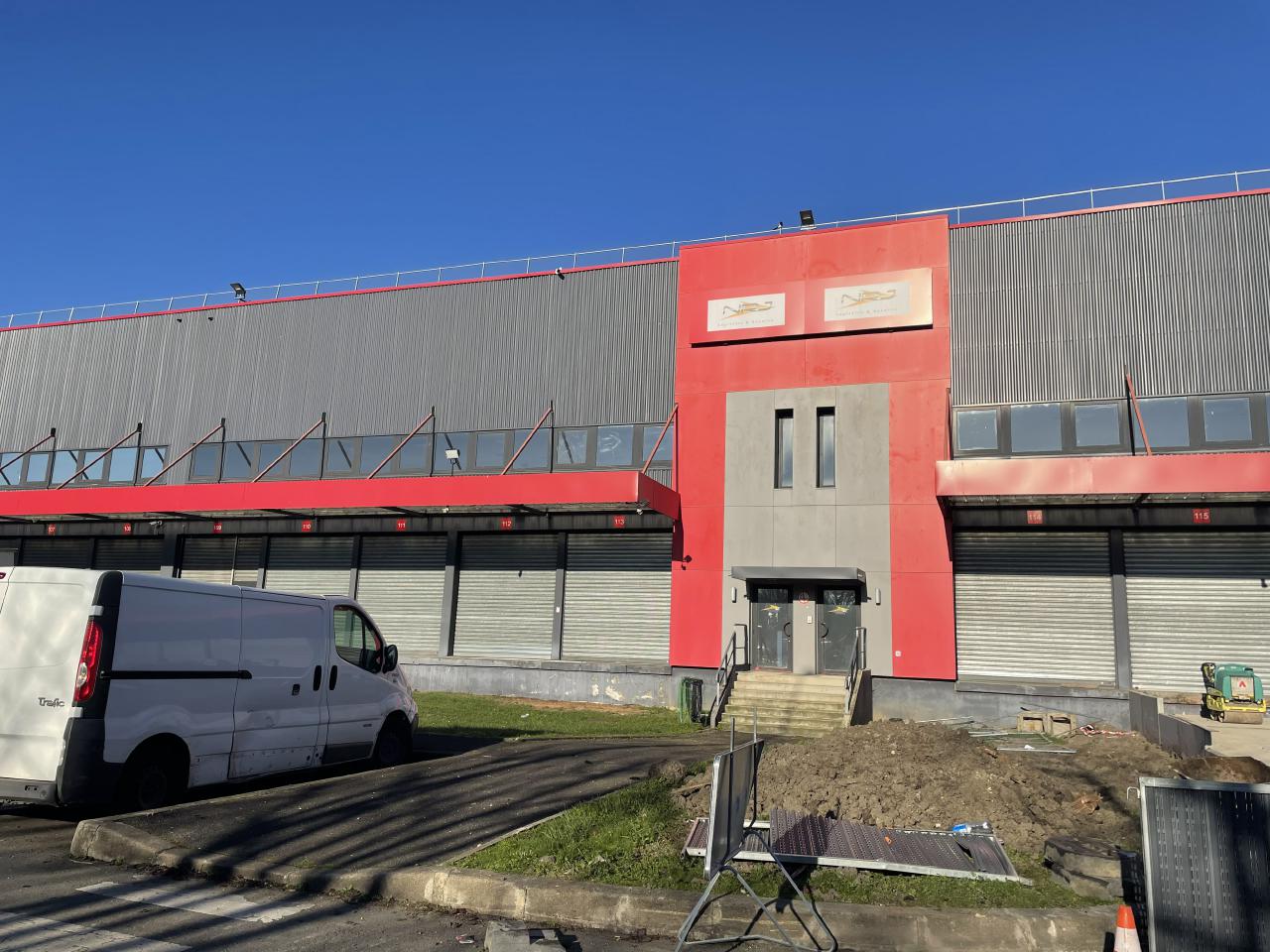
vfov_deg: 53.1
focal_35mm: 26
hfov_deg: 67.3
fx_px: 954
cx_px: 635
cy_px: 476
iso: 32
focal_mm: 4.2
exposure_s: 1/4292
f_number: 1.6
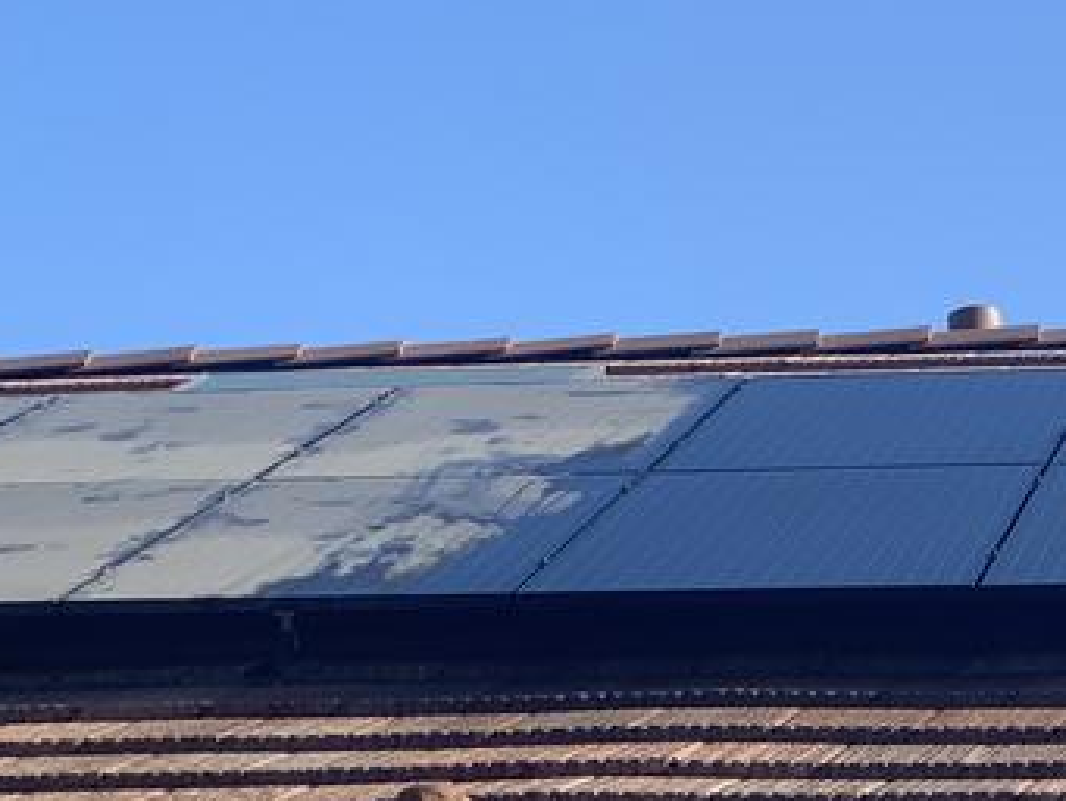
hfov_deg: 12.6
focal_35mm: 156
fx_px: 4806
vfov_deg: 9.5
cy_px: 266
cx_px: 919
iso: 16
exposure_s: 1/695
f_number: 2.4
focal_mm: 6
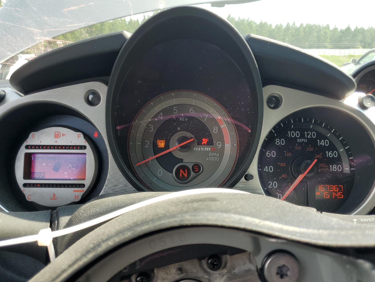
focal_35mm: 26
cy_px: 141
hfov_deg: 67.3
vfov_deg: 53.1
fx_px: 282
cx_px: 188
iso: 50
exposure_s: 1/417
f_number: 1.5
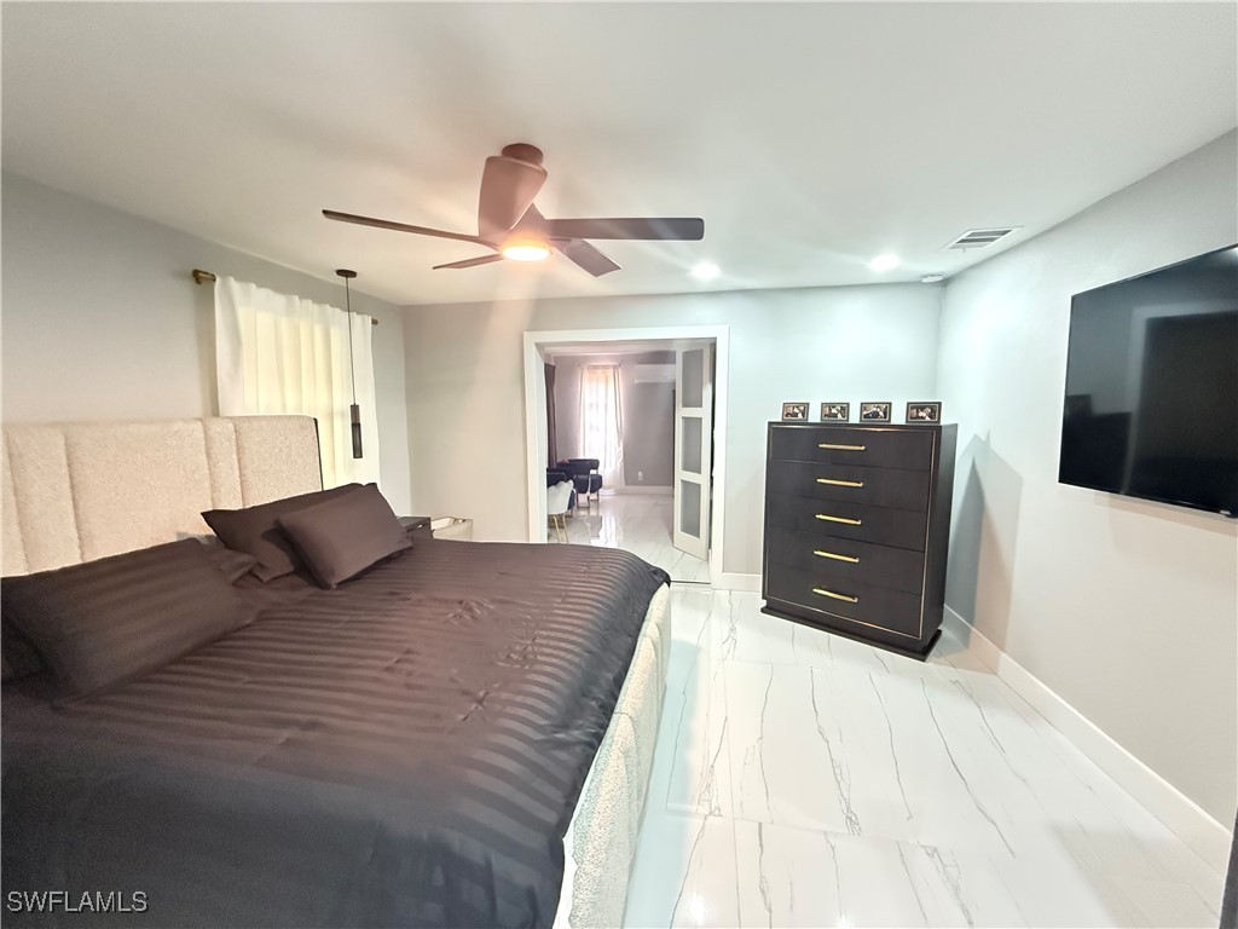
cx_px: 619
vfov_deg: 85.7
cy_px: 464
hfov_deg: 102.1
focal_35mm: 14
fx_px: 501
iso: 1250
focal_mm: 2.22
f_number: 2.2
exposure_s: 1/60
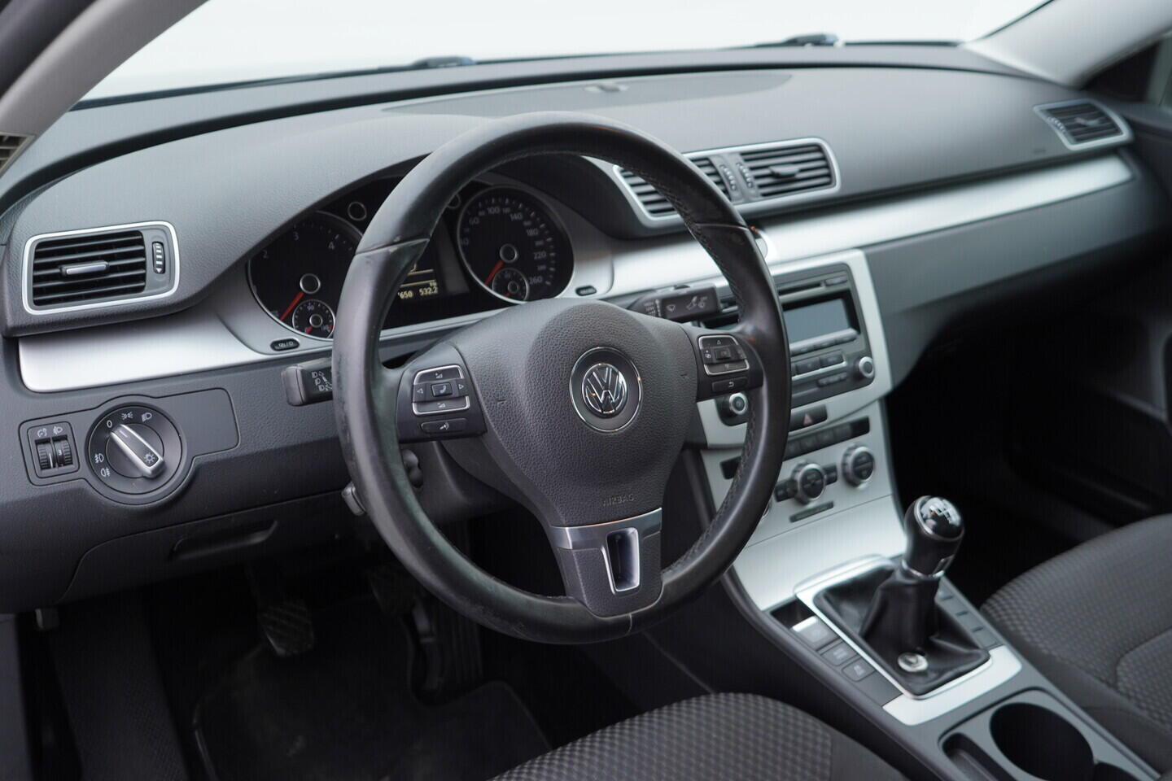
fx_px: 1172
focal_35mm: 36
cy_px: 390
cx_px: 586
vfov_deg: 36.9
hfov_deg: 53.1
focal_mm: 24
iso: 125
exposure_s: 1/40
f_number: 3.2
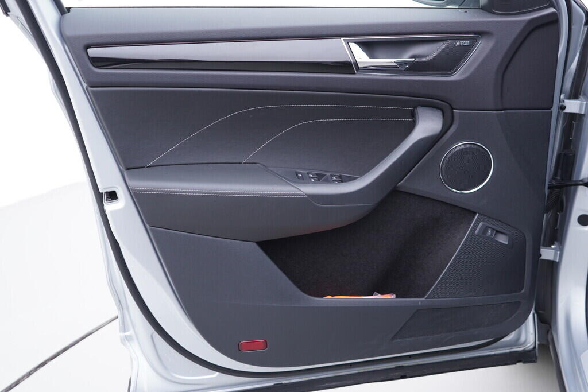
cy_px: 196
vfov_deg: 36.9
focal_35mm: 36
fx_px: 588
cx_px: 294
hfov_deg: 53.1
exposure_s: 1/40
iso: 160
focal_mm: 24
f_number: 2.8
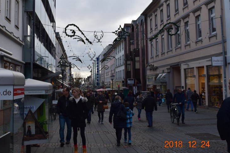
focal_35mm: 48
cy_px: 54
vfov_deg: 28.1
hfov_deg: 41.0
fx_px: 304
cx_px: 81
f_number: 10
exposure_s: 1/250
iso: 400
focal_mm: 23
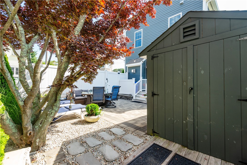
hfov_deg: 96.7
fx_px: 110
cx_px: 124
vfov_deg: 73.7
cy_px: 82
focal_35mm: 16
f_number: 7.1
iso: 100
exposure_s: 1/40
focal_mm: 16
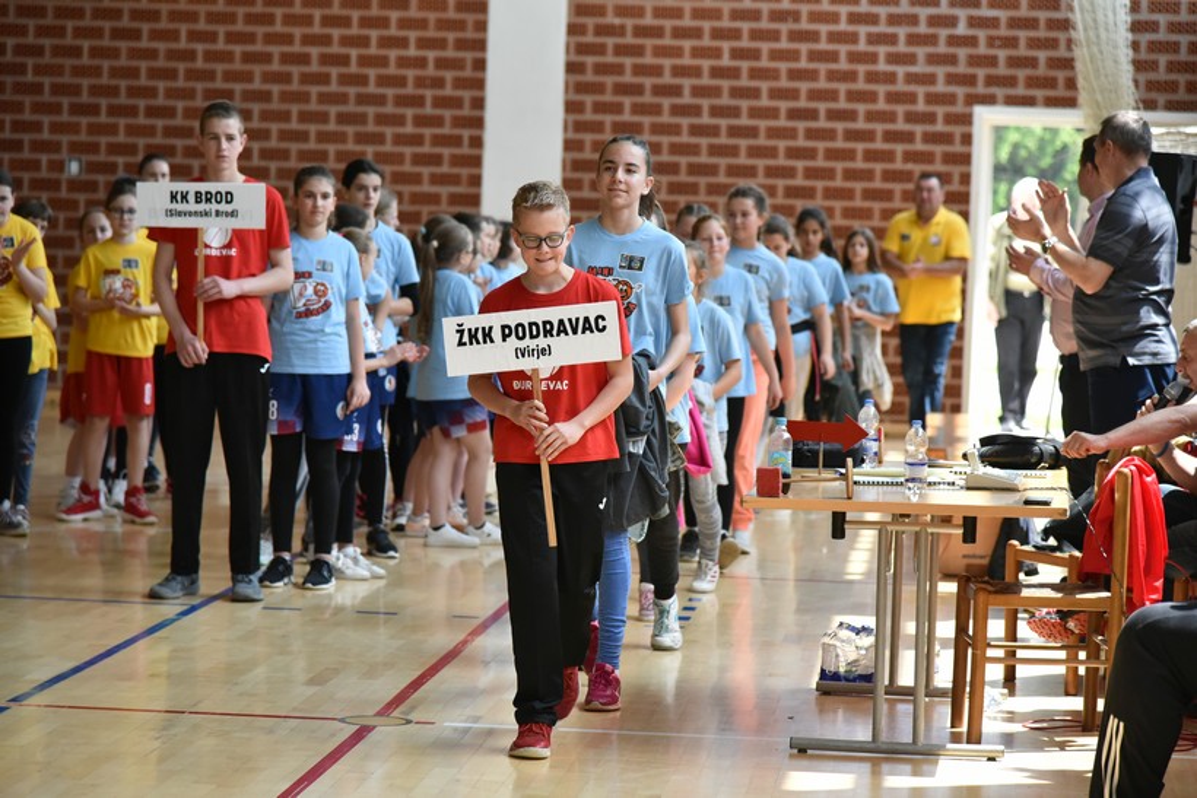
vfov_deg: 11.4
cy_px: 399
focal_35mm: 120
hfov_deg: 17.1
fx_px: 3990
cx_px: 598
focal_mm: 120
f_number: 4
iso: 3200
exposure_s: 1/2000
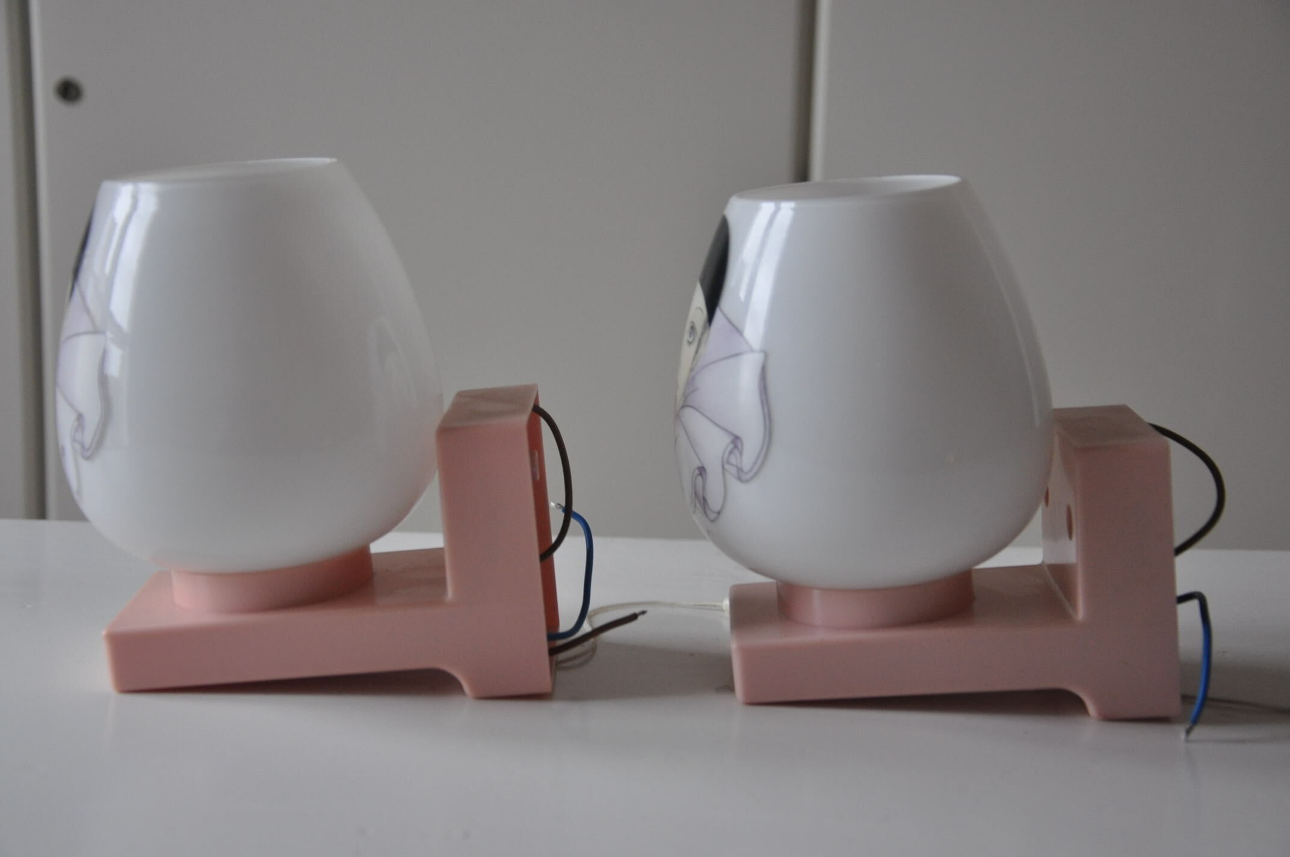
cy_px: 428
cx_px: 645
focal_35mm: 63
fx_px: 2255
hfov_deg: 31.9
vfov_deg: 21.5
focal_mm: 42
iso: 800
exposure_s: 1/40
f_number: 4.8
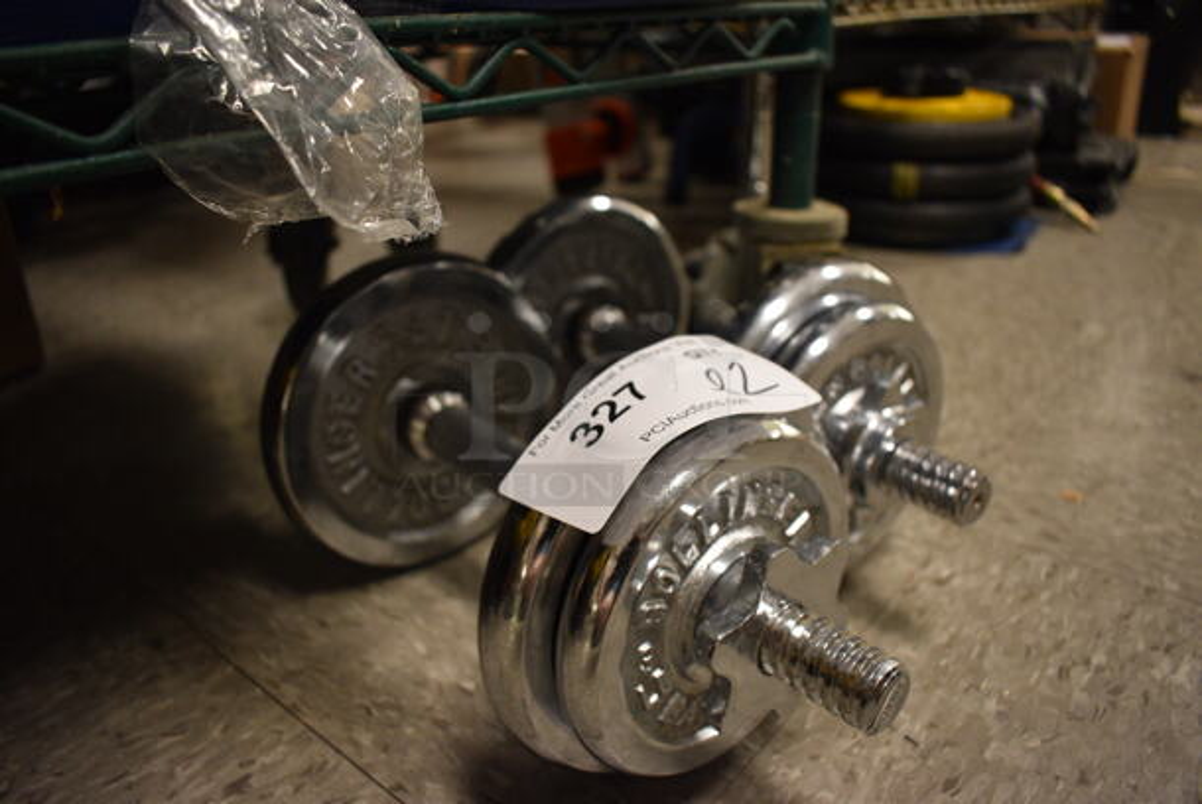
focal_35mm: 27
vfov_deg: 48.0
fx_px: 902
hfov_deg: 67.3
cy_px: 402
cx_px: 601
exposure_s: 1/60
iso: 1400
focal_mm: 18
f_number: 4
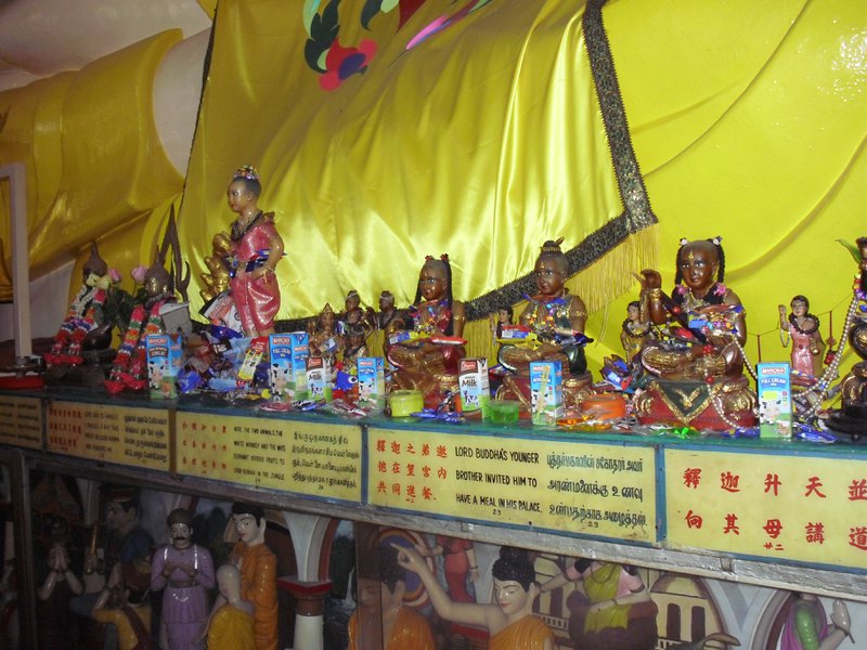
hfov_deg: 49.0
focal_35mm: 38
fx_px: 952
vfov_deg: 37.7
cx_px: 434
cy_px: 325
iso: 200
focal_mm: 6.2
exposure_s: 1/60
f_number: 2.8
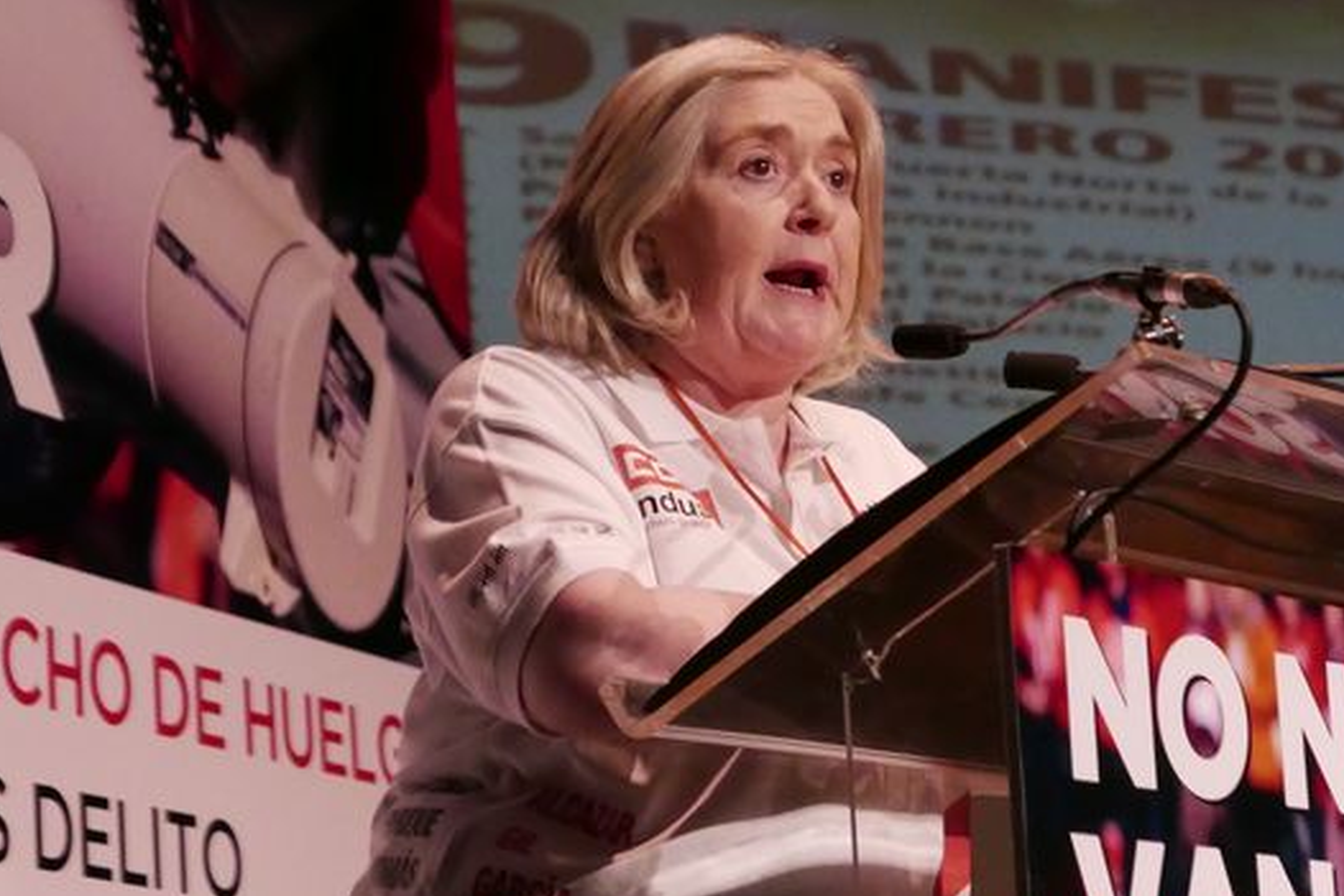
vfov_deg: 10.2
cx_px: 654
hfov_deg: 15.3
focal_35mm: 134
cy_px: 263
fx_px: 5004
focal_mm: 34
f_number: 2.8
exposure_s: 1/400
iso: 3200
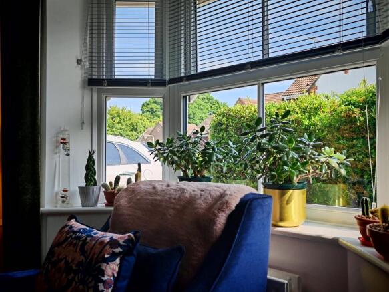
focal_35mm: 35
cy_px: 146
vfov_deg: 40.7
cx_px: 194
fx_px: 393
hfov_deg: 52.6
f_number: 1.6
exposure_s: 1/560
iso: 50
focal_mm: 7.62
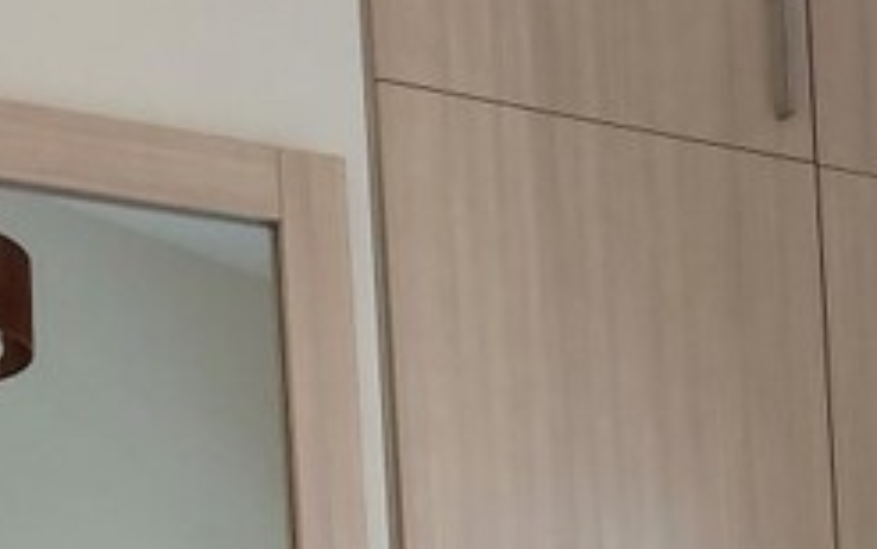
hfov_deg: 19.4
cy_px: 1037
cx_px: 717
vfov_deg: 11.4
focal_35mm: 106
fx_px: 2535
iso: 250
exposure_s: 1/120
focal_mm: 5.23
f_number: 1.8
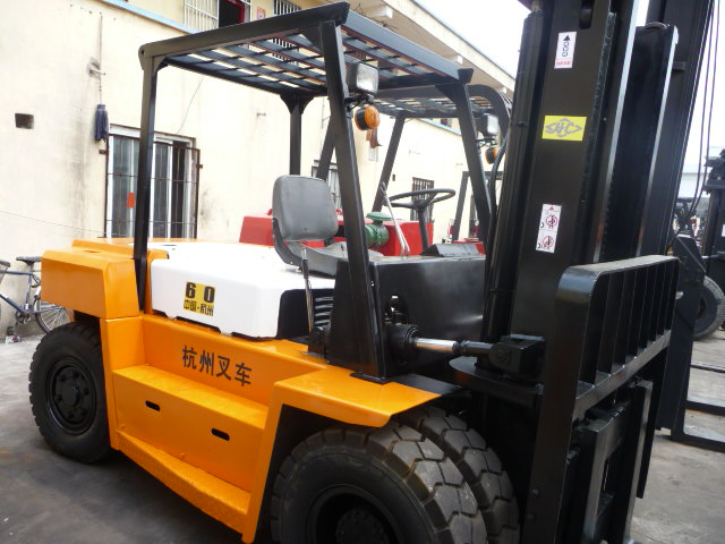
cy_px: 272
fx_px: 586
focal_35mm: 28
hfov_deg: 63.4
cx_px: 362
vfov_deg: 49.7
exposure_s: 1/320
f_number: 3.3
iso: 100
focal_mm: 4.7
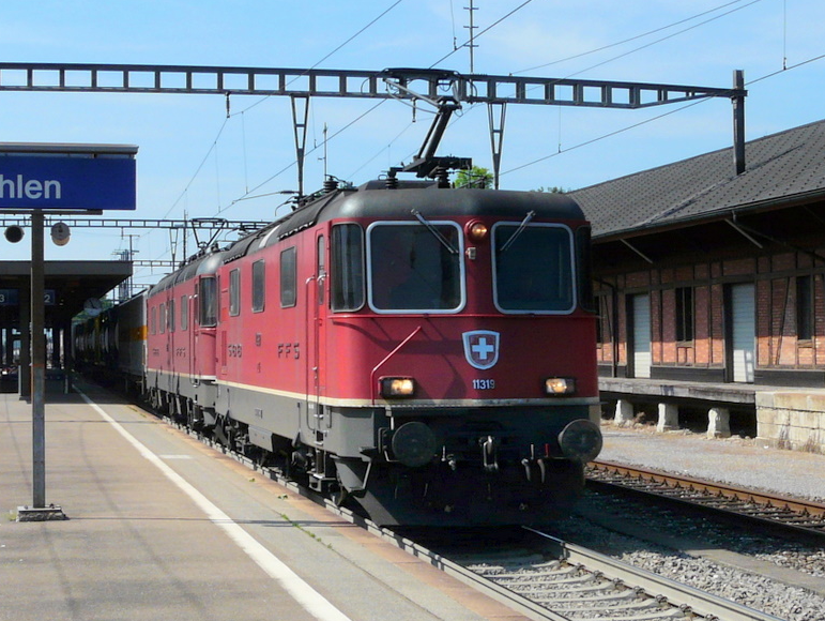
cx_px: 331
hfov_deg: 39.5
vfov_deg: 30.3
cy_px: 293
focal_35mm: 48
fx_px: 1145
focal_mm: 6.1
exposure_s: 1/400
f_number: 5.6
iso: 100
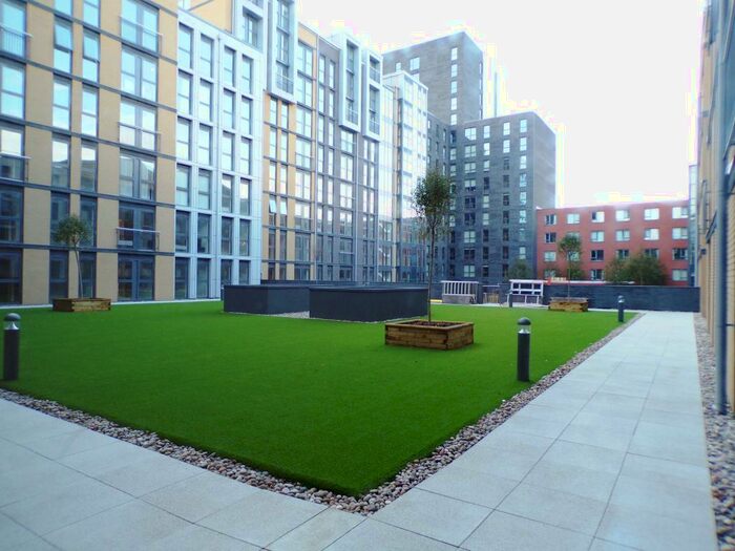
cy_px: 276
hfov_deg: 71.6
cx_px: 368
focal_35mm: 24
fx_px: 510
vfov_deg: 56.8
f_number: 3
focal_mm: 4.3
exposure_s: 1/56
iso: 100
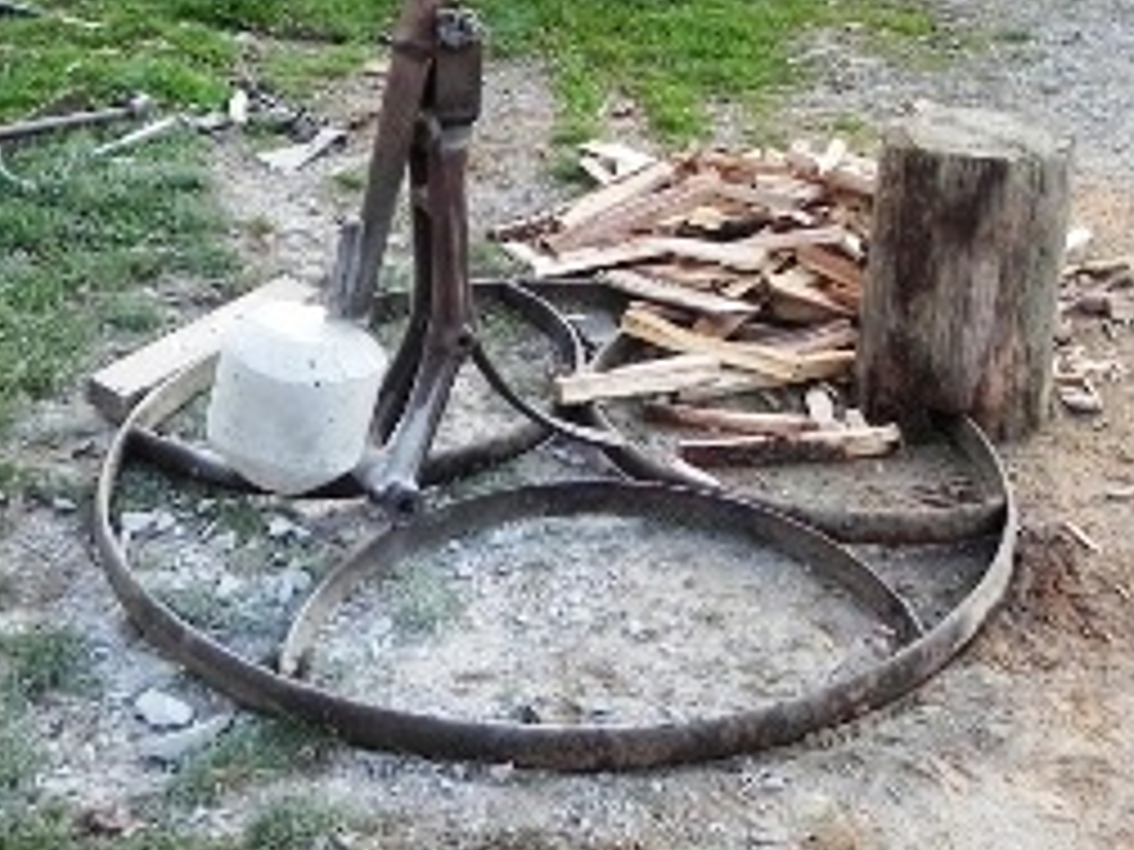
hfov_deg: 34.9
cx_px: 619
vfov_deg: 25.2
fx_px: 1802
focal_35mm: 55
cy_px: -9
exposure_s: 1/40
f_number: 2.8
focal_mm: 4.6
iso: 160
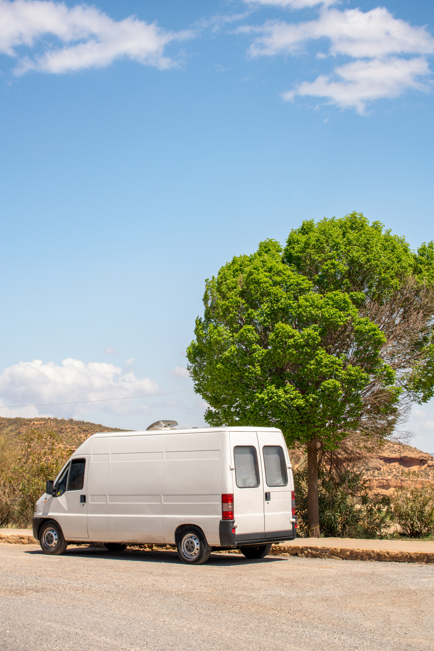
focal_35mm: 71
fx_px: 1284
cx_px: 214
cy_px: 324
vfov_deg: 28.5
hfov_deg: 19.2
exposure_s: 1/50
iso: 100
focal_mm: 70
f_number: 13
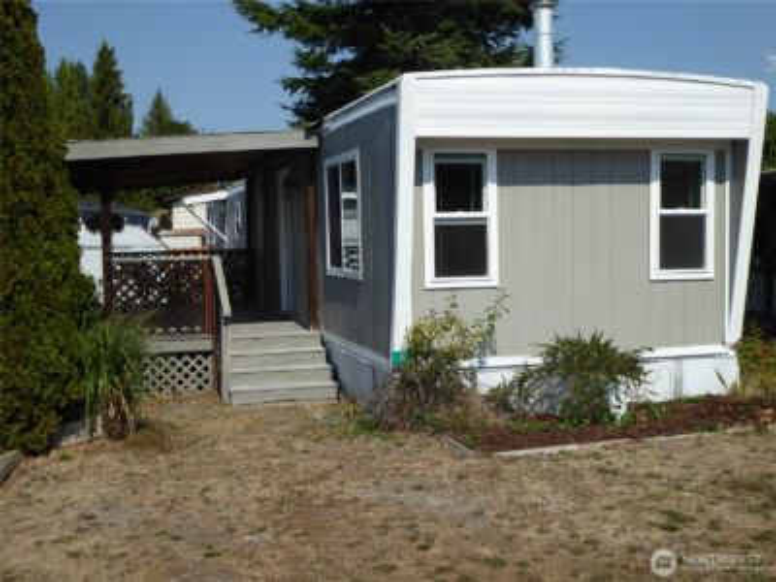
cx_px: 388
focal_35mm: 46
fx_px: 1031
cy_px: 291
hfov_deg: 41.2
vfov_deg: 31.5
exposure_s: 1/1300
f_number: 3.9
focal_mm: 7.8
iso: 100
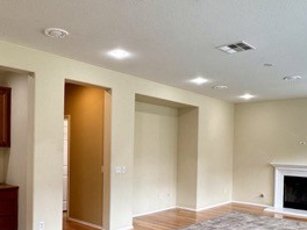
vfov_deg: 41.2
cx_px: 156
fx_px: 302
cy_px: 154
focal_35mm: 34
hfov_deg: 54.0
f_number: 2.2
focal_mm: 2.22
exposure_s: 1/120
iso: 160
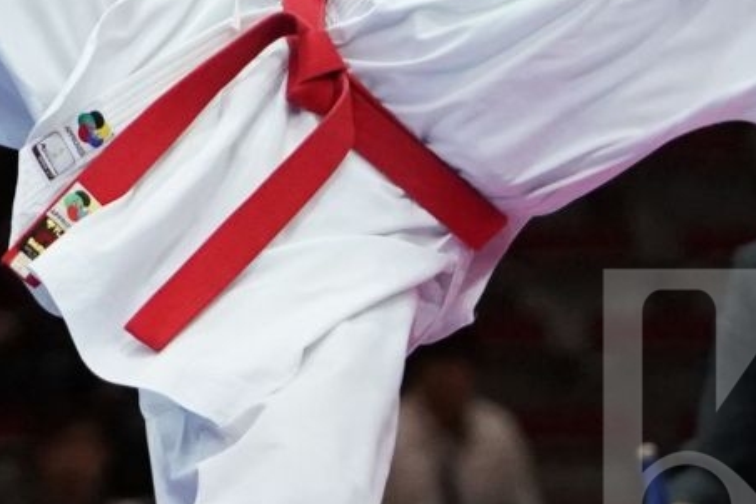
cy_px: -172
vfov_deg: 2.3
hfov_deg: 3.4
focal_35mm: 596
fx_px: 12515
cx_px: -372
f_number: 2.8
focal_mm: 100
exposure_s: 1/1000
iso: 4000
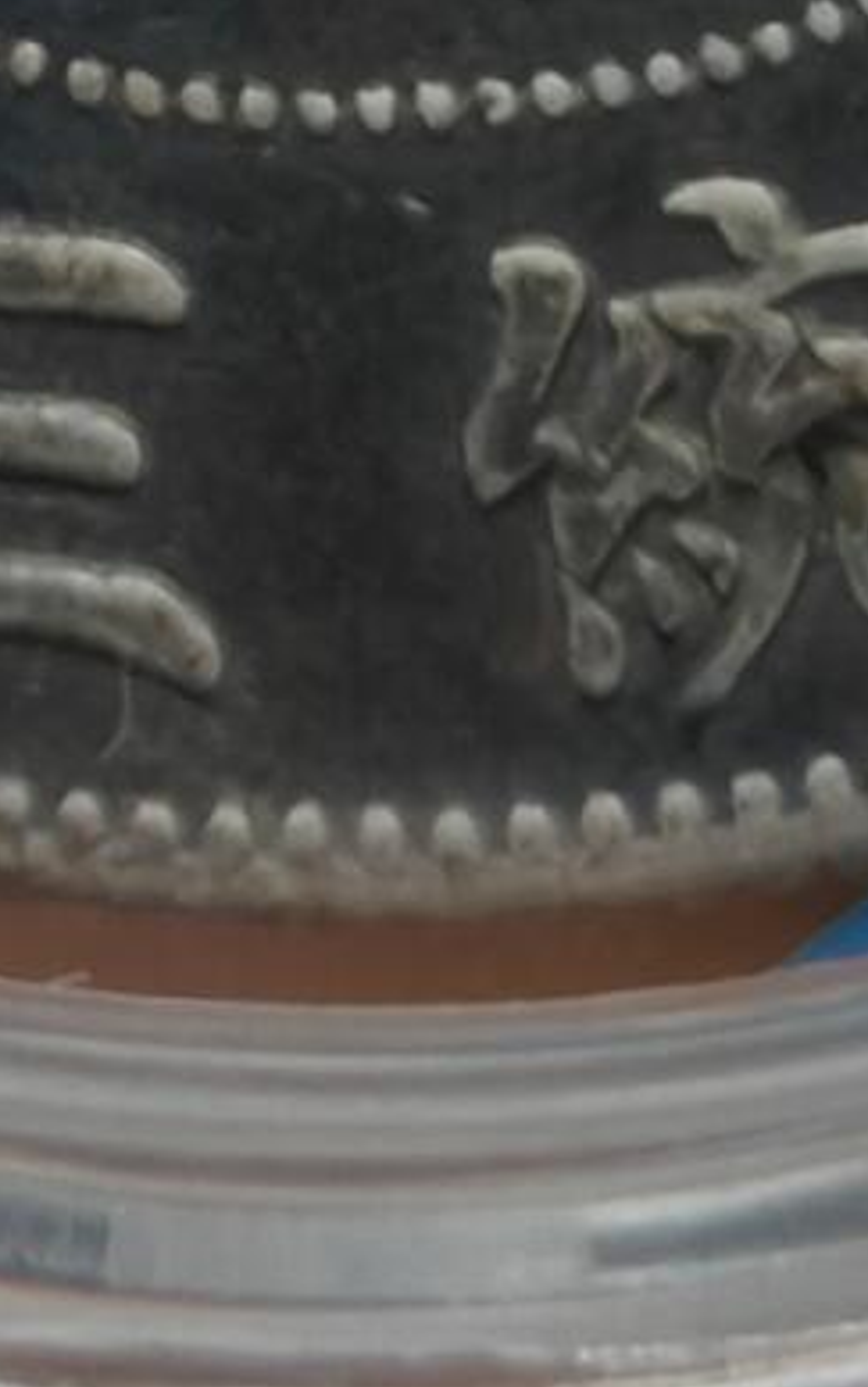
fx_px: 17649
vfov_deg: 4.5
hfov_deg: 2.8
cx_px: 279
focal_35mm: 467
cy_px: -972
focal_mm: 7.62
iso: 50
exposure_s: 1/150
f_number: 1.6
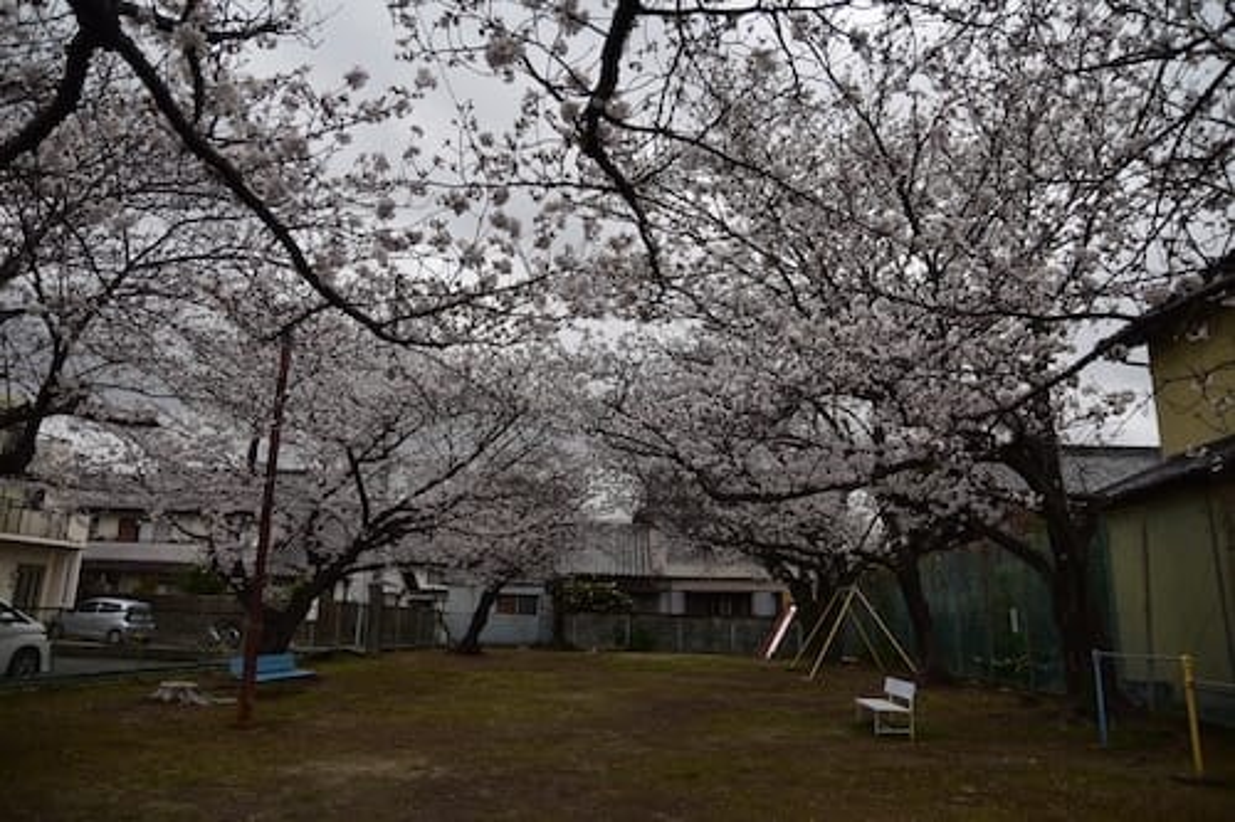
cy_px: 411
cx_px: 618
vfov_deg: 28.1
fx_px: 1646
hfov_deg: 41.1
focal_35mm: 48
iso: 100
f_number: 2.8
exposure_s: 1/800
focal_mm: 32
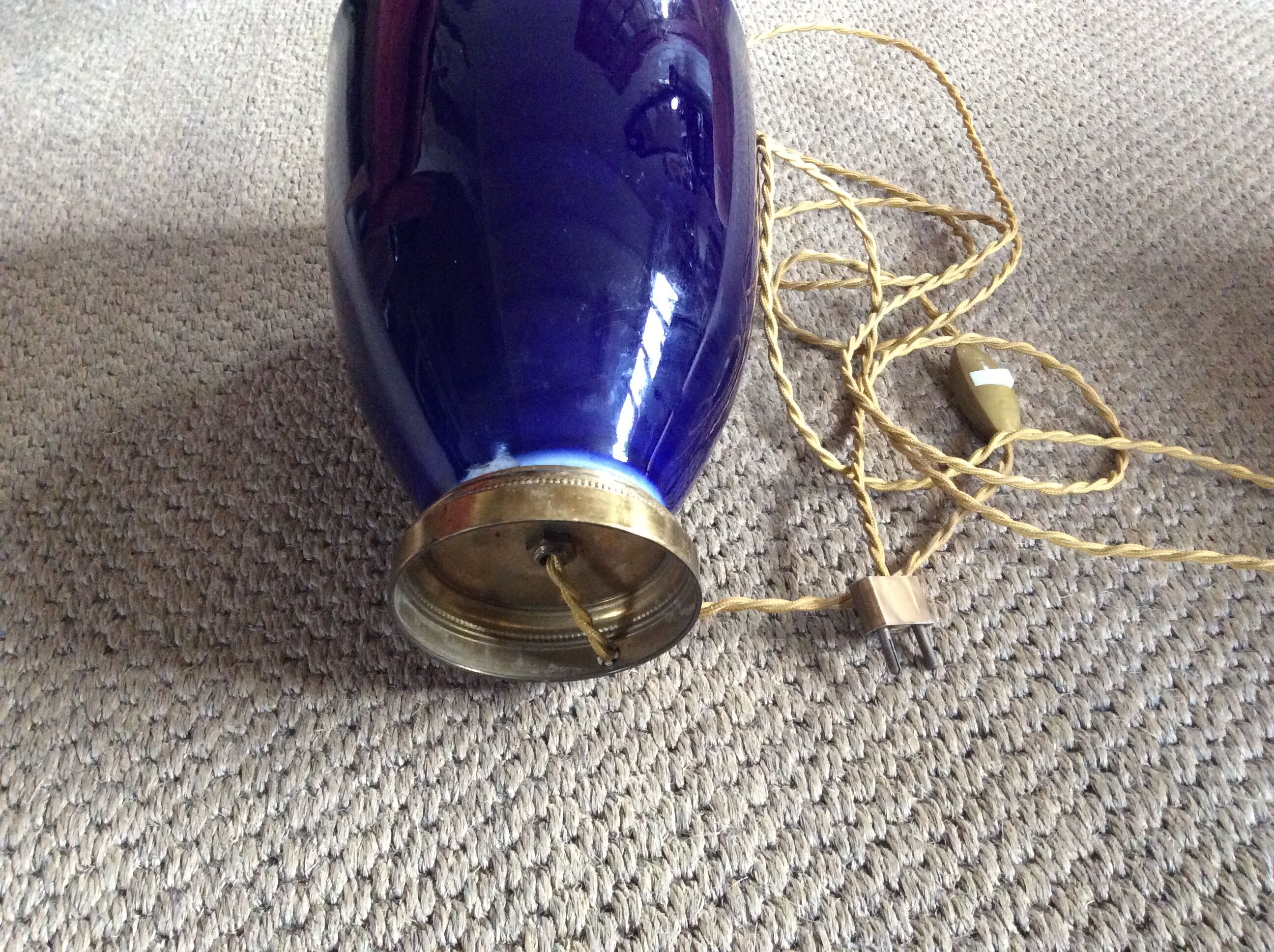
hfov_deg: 56.9
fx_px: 1176
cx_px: 637
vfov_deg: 44.1
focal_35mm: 32
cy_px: 476
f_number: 2.4
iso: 320
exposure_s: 1/20
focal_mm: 3.3
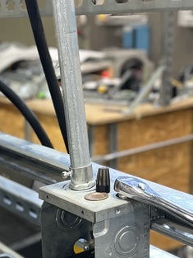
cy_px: 263
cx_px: -73
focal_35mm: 85
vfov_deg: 22.1
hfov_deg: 16.2
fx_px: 631
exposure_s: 1/60
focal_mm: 5.1
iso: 80
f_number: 1.6
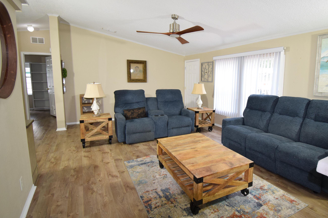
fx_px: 179
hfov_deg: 84.3
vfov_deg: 62.9
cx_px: 194
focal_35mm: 20
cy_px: 102
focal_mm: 11
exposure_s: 1/125
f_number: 5.6
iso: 800
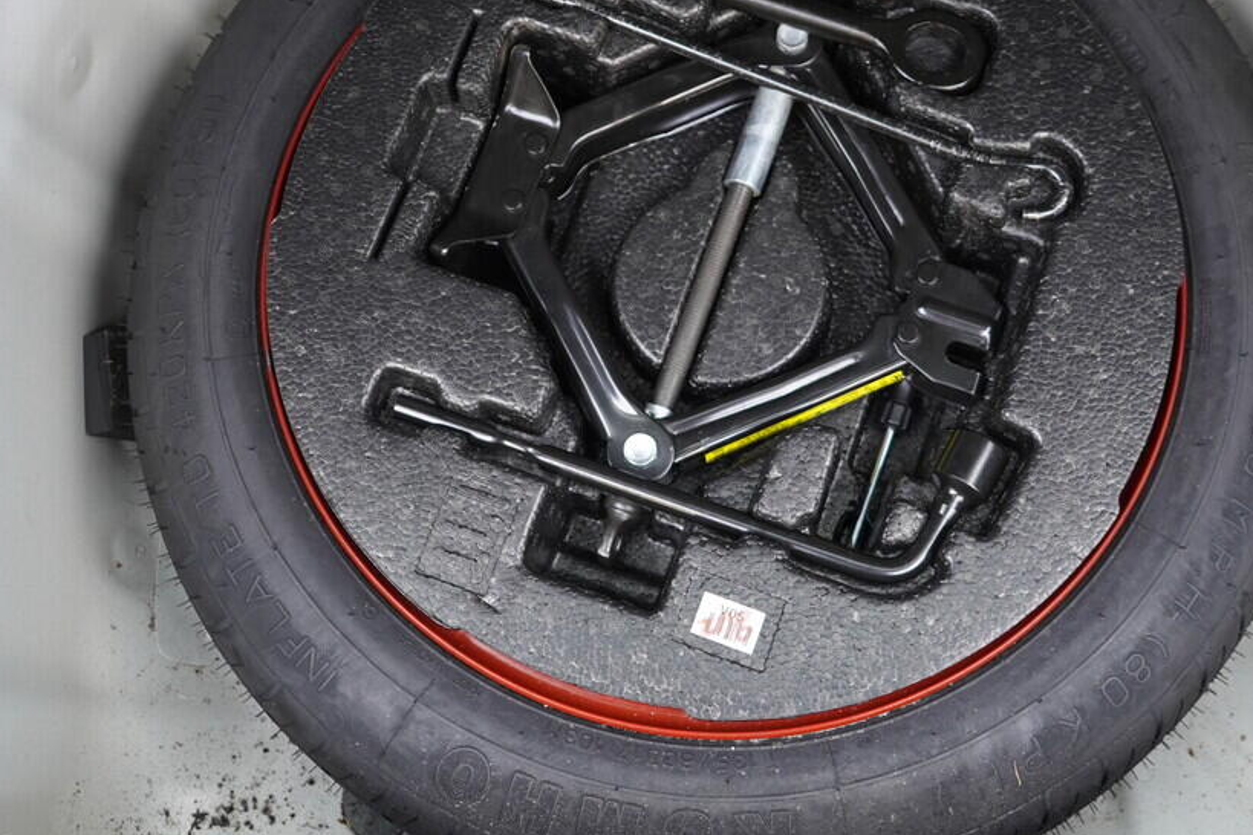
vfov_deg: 29.8
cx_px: 649
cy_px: 334
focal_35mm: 45
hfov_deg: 43.6
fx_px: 1566
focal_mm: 24
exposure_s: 1/40
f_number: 2.8
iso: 500
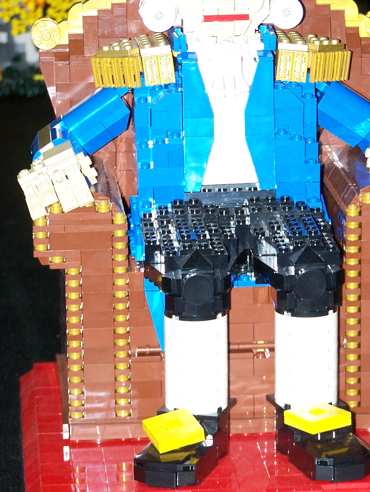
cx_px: 281
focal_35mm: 164
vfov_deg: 12.0
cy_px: 225
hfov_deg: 9.0
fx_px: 2335
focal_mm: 17.5
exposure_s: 1/100
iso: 80
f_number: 3.2
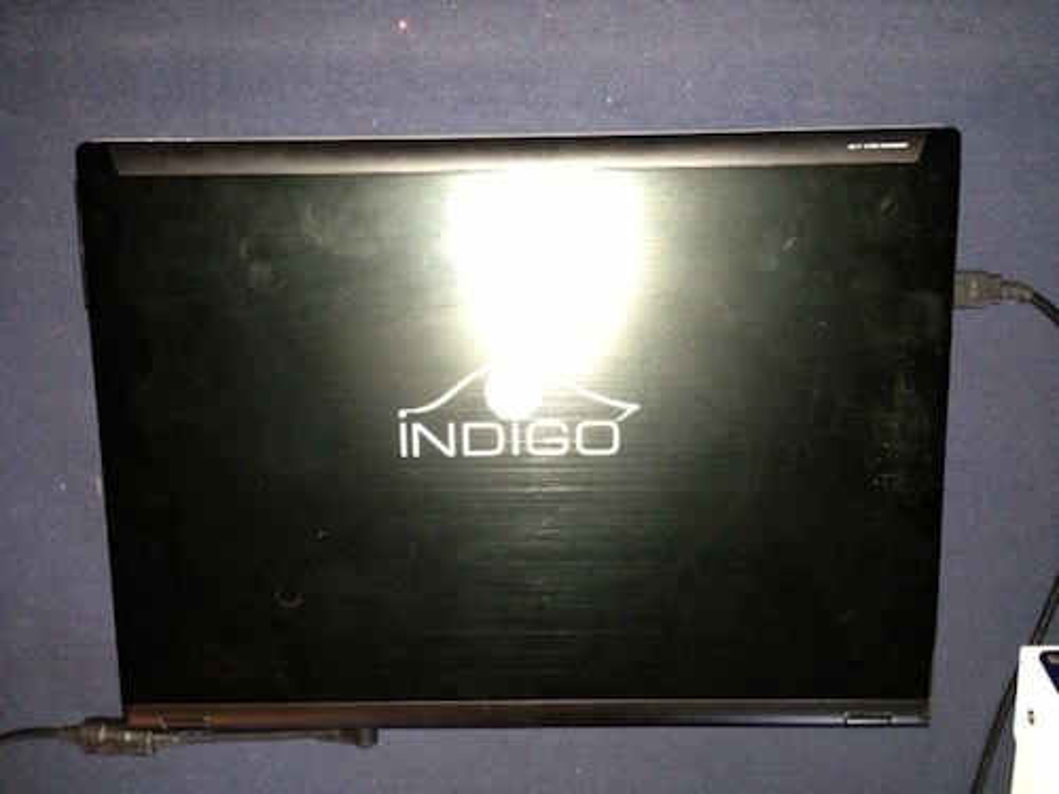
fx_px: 1010
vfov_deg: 42.9
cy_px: 397
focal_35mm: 33
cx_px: 530
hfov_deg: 55.4
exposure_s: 1/16
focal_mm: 4.13
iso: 400
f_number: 2.4
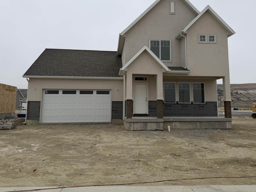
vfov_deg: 48.0
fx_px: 214
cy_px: 79
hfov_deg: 61.6
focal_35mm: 29
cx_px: 137
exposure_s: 1/2703
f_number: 1.78
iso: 80
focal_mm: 6.76
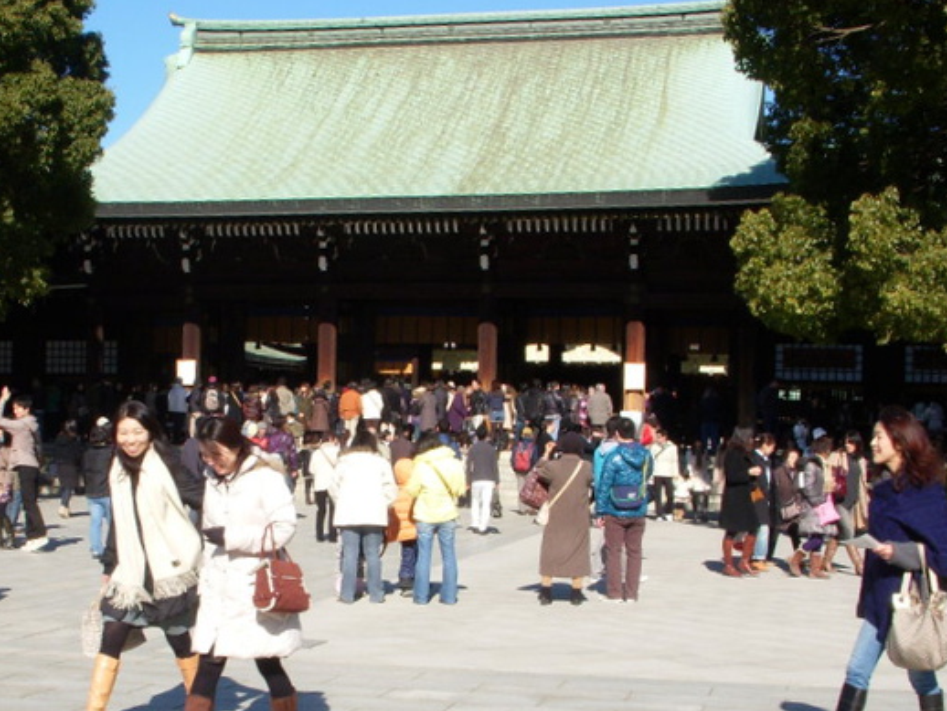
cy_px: 393
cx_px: 441
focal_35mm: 44
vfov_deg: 32.9
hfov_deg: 42.9
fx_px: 1204
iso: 100
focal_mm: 6.3
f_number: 6.6
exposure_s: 1/250
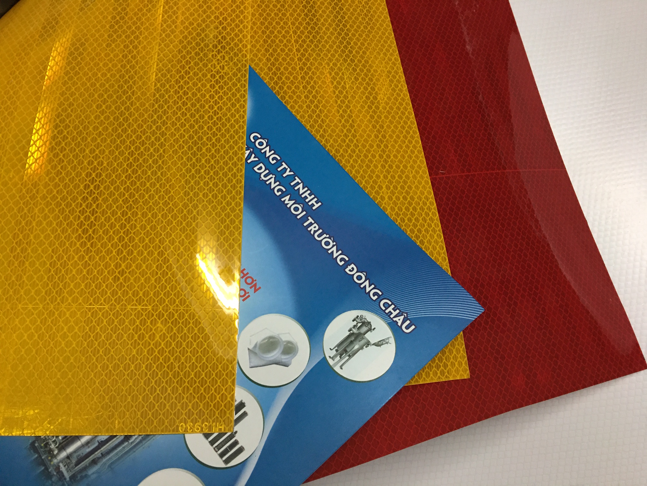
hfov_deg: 61.7
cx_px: 324
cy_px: 243
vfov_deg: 48.2
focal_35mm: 29
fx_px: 542
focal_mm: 4.15
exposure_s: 1/17
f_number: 2.2
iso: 100
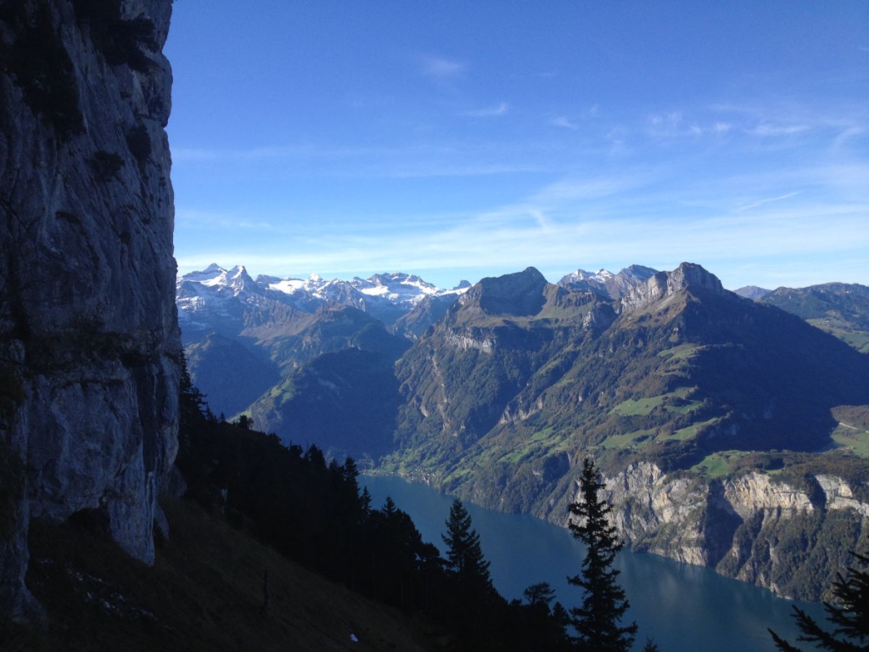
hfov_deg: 52.6
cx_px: 434
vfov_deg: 40.7
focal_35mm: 35
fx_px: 879
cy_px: 326
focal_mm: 4.28
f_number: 2.4
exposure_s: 1/1175
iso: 50
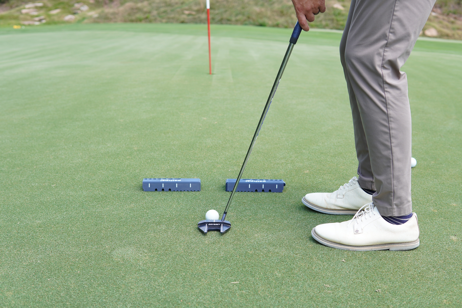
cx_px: 231
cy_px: 154
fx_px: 577
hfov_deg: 43.6
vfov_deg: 29.9
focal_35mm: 45
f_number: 3.2
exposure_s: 1/320
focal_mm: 30
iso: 100
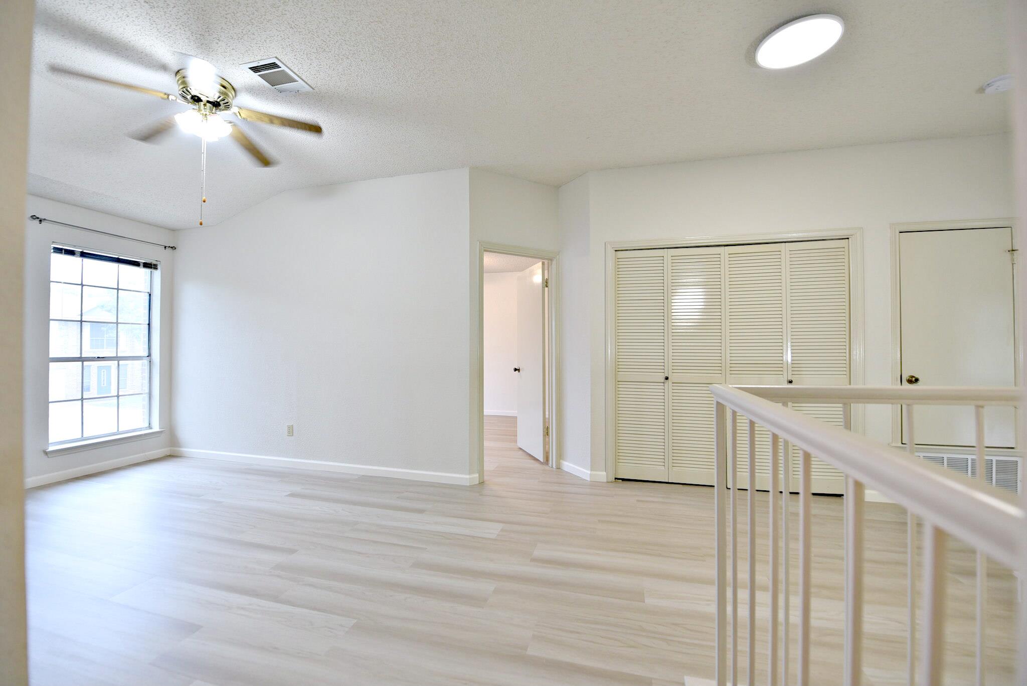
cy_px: 343
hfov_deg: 104.2
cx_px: 514
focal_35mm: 14
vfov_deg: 81.3
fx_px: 400
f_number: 4
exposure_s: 1/60
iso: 400
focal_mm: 14
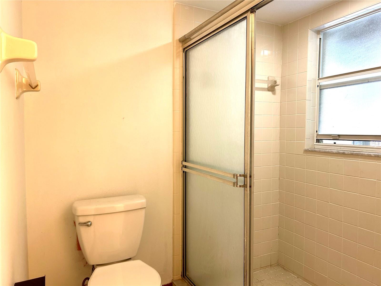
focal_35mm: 26
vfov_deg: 53.1
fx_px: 286
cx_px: 190
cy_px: 143
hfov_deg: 67.3
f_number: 1.5
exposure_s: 1/60
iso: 80
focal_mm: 5.7
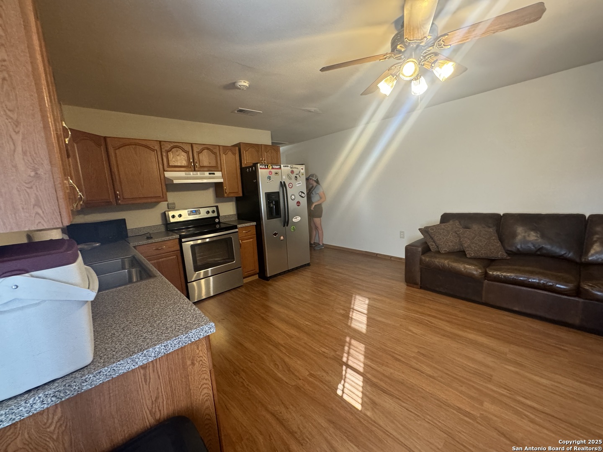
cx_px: 302
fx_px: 244
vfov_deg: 85.7
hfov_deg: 102.1
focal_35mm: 14
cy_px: 226
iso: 400
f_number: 2.2
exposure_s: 1/60
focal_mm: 2.22
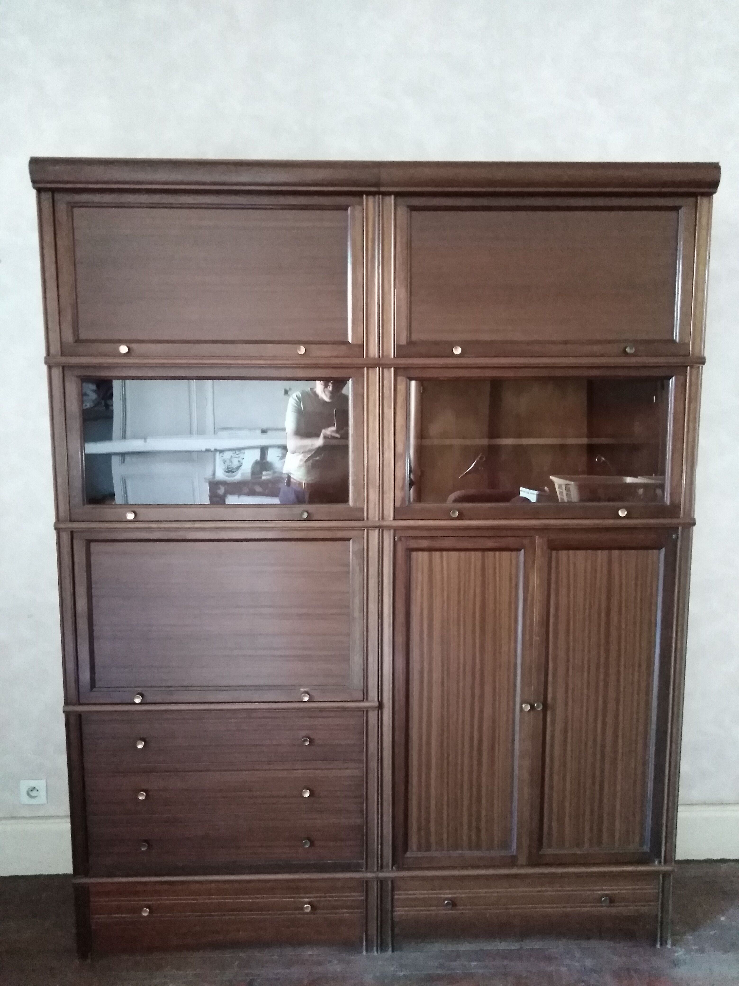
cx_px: 370
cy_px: 493
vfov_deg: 69.4
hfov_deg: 54.9
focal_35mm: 25
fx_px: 712
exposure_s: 1/12
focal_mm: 3.46
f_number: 2.2
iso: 2169
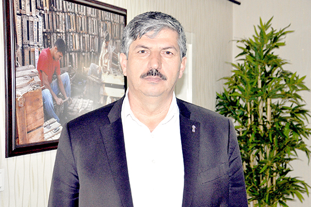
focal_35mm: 68
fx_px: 583
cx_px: 156
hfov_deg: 29.9
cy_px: 104
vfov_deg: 20.1
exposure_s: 1/60
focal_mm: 45
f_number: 4.8
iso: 800
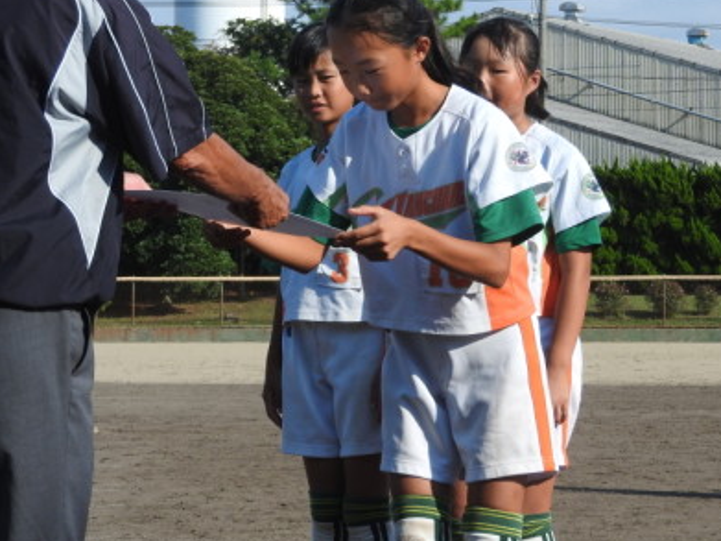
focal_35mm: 161
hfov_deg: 12.3
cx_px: 358
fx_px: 3352
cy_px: 258
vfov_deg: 9.2
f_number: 4.8
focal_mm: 18.8
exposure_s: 1/500
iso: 100
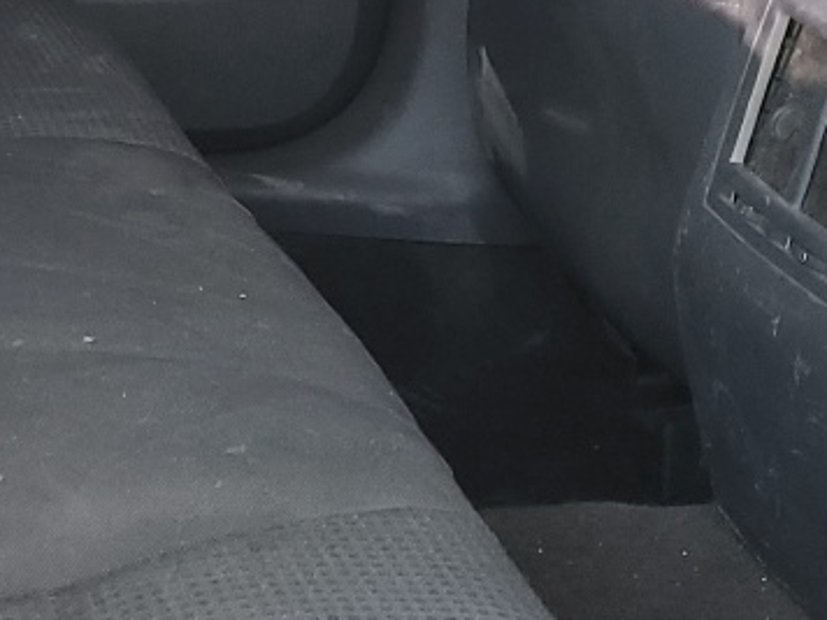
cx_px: -365
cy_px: -30
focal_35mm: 117
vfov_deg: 12.5
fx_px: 2795
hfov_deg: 15.7
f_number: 1.5
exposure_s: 1/60.2
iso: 61
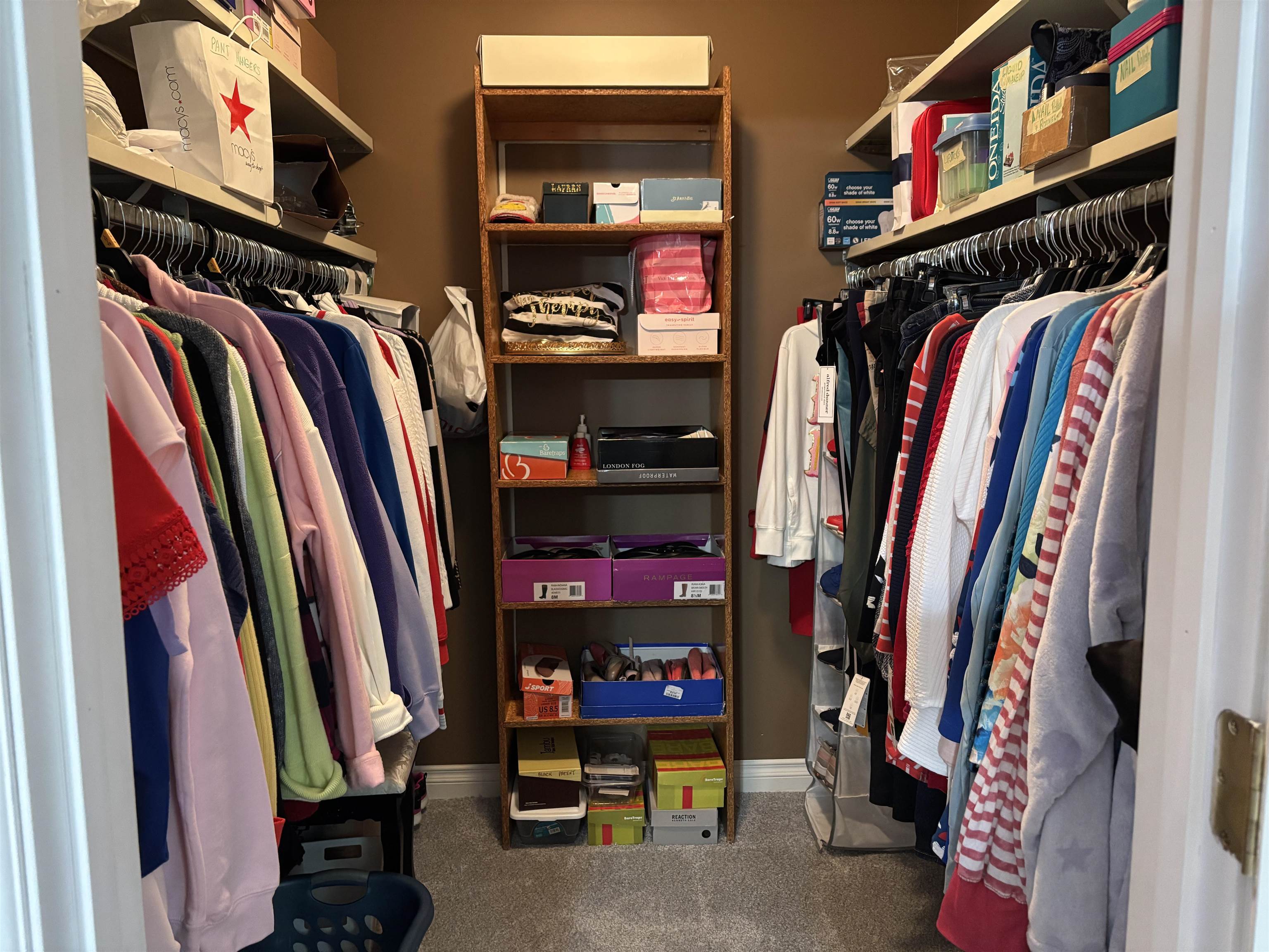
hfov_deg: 67.3
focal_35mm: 26
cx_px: 634
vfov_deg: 53.1
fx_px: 953
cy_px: 476
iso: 640
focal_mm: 5.96
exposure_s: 1/40
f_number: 1.6
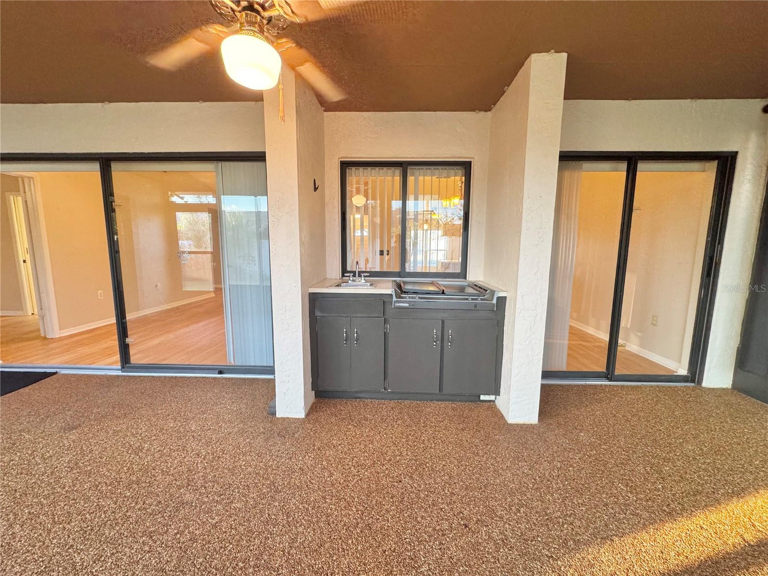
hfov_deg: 102.1
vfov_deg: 85.7
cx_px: 384
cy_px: 288
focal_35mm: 14
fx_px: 311
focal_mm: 2.22
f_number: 2.2
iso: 320
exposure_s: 1/60
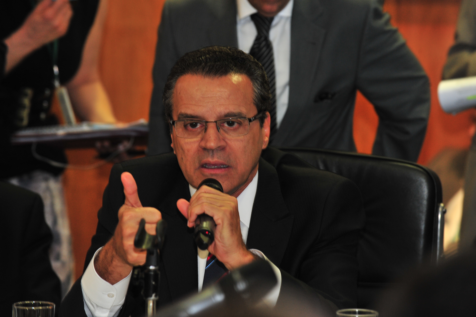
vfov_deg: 6.9
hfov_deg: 10.3
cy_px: 158
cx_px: 238
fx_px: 2643
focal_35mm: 200
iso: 1250
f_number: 5.6
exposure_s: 1/60
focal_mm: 200
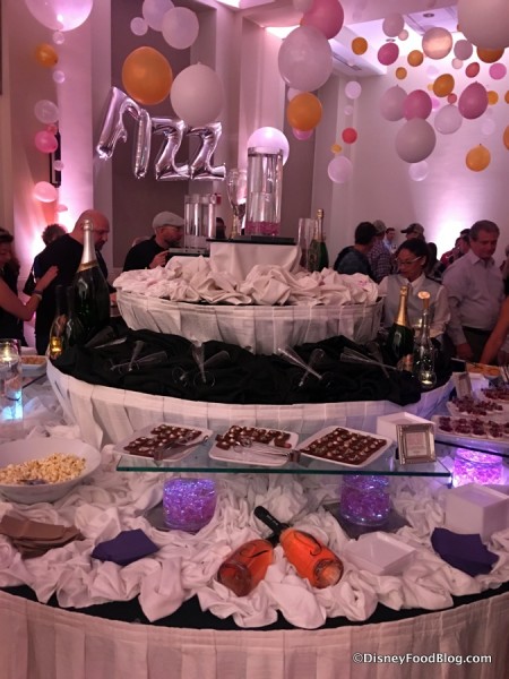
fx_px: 569
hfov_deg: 48.2
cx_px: 254
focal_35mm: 29
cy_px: 340
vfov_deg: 61.7
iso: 80
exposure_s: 1/4
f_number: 2.2
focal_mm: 4.15
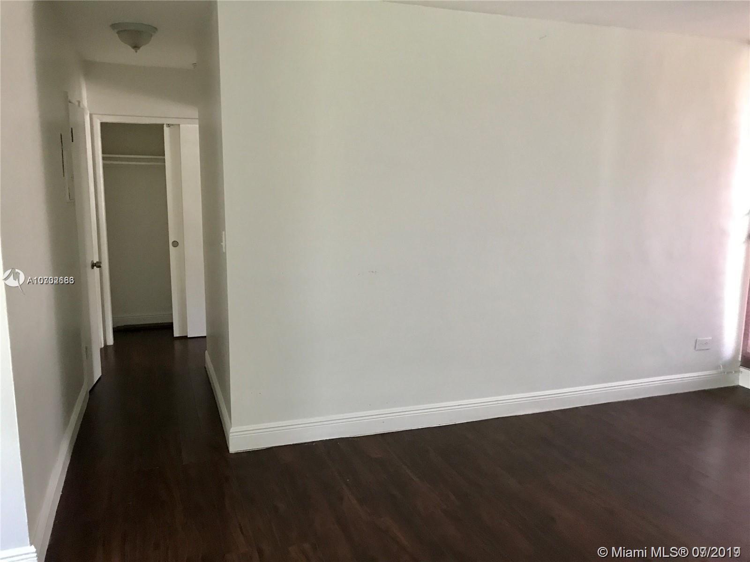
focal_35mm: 28
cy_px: 281
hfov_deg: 63.4
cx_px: 375
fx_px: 607
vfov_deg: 49.7
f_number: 1.8
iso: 100
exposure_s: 1/13
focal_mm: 3.99
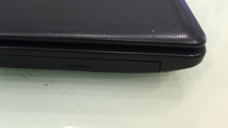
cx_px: 12
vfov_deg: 18.6
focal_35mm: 61
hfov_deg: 32.2
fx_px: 369
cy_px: -30
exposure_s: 1/33
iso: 160
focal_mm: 4.15
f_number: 2.2
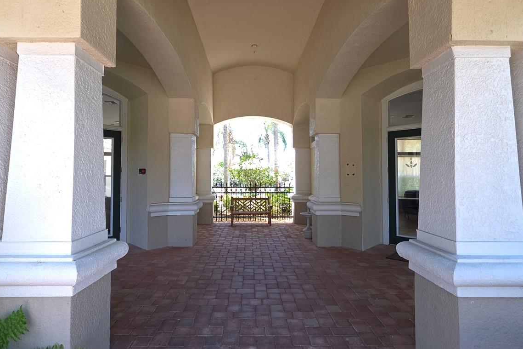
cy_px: 168
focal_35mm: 19
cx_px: 250
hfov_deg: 86.9
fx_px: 276
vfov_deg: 64.5
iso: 25
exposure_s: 1/60
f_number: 1.9
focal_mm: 2.2
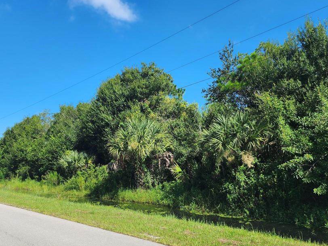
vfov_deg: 48.2
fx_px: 275
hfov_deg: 61.5
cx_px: 149
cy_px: 121
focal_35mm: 29
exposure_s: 1/734
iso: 12
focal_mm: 6.4
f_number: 1.8
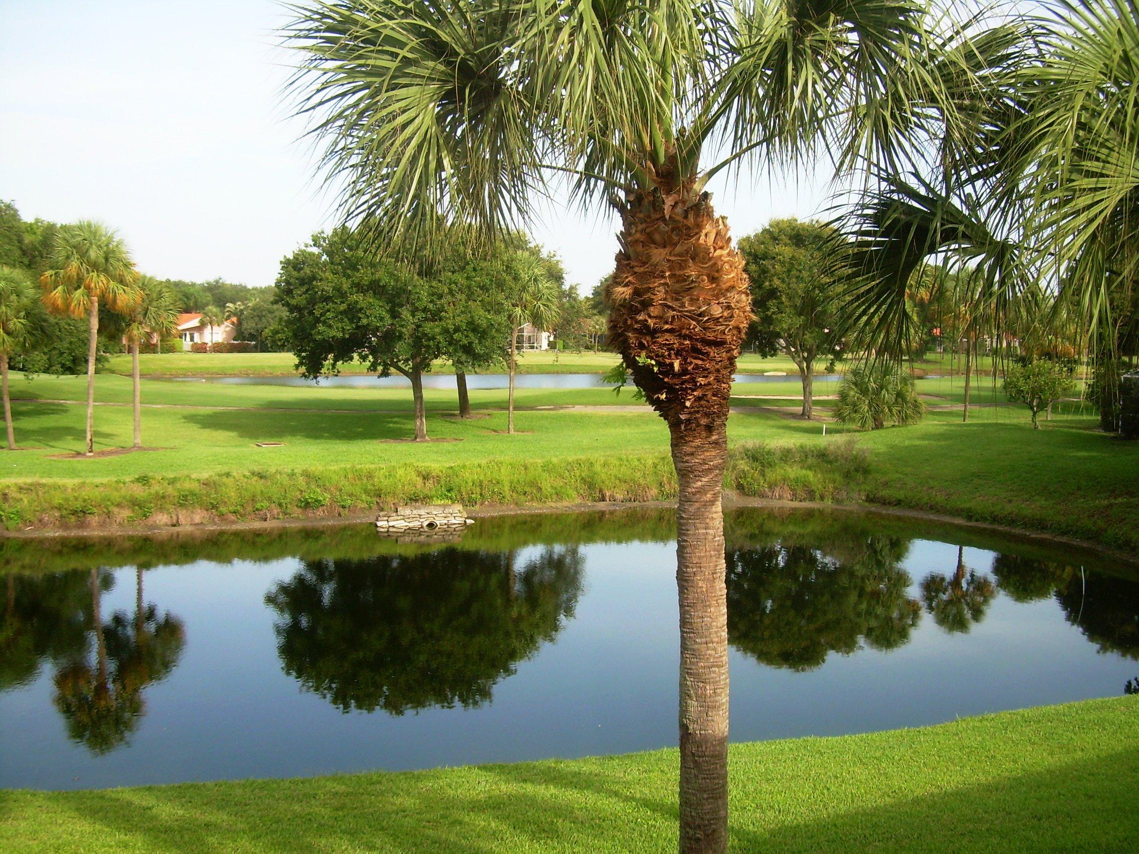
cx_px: 570
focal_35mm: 38
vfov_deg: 37.7
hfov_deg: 49.0
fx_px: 1250
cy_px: 427
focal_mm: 6.3
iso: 50
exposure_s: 1/354
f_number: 2.8
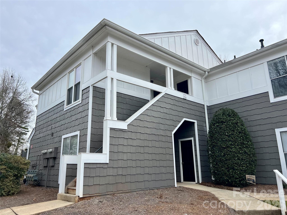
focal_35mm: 26
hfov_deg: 67.3
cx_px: 144
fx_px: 216
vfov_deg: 53.1
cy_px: 108
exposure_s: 1/3460
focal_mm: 5.7
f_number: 1.5
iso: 50
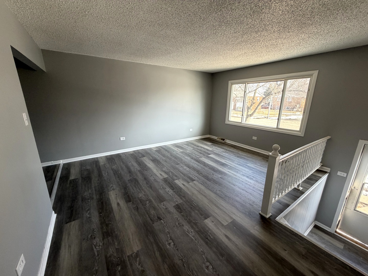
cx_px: 184
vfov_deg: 85.7
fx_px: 149
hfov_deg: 102.1
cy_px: 138
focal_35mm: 14
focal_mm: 2.22
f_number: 2.2
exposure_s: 1/121
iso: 160
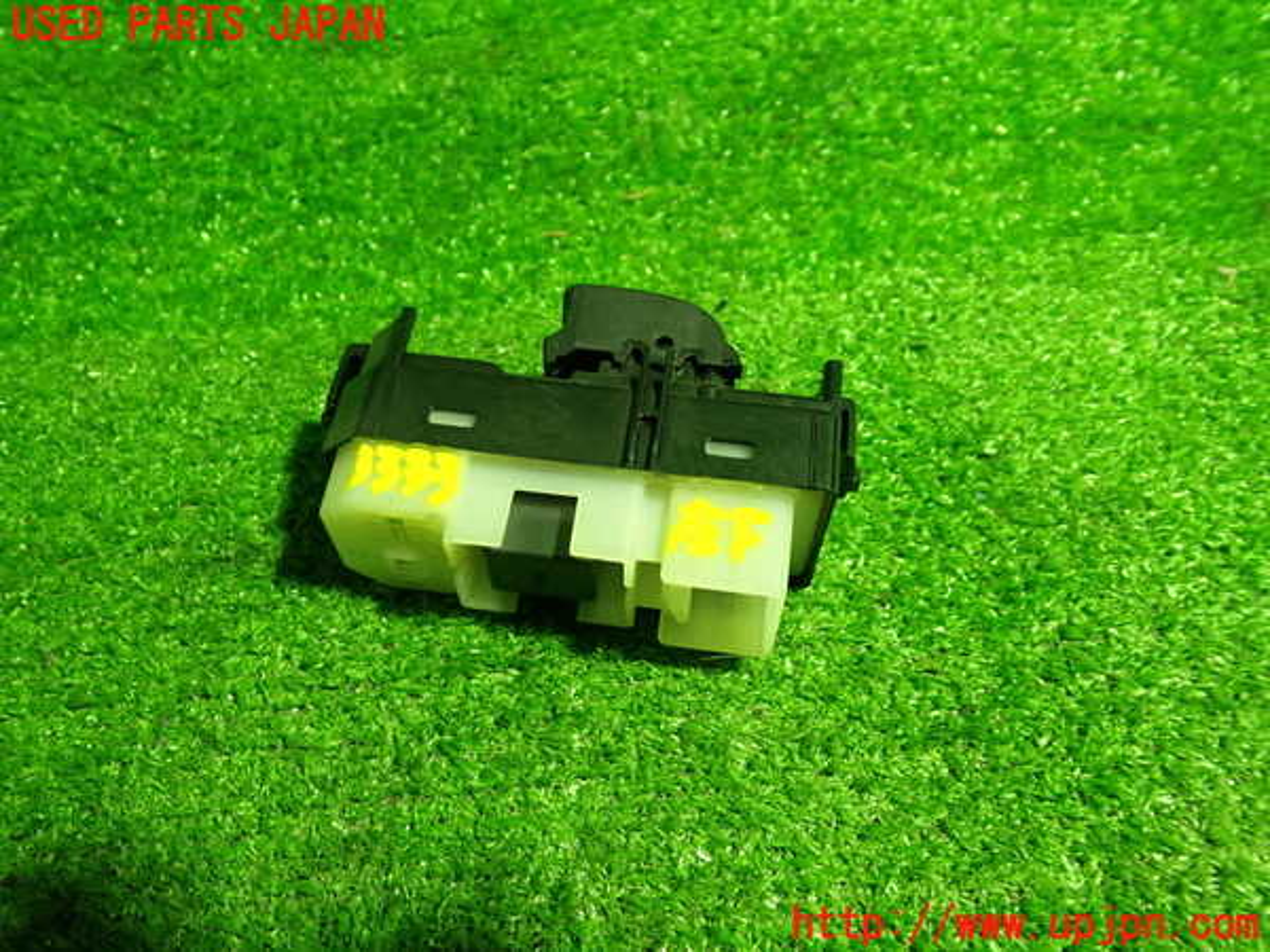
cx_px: 635
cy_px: 476
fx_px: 1101
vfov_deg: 46.8
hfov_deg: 60.0
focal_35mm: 30
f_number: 2.3
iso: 400
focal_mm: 5.4
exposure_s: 1/30
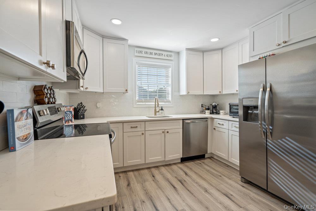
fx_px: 140
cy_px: 106
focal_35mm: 16
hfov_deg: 96.7
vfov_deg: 73.8
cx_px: 158
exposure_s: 1/10
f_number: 5
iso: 200
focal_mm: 16
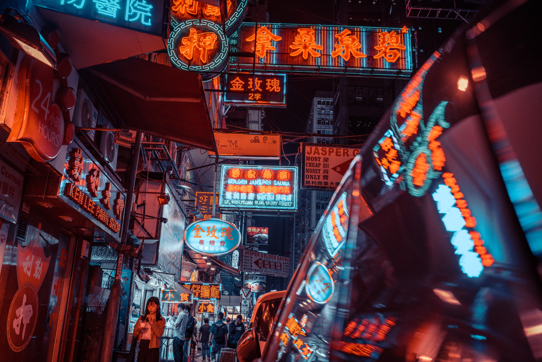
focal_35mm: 35
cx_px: 271
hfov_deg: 54.4
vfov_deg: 37.9
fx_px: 527
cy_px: 181
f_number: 4.5
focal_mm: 35
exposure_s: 1/125
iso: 800
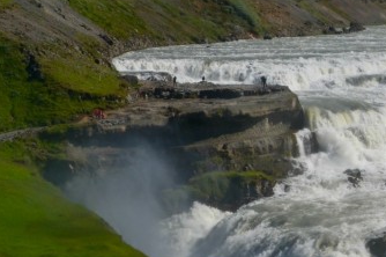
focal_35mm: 147
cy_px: 91
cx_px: 495
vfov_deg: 9.3
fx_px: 1575
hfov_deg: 13.5
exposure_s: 1/500
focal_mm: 32
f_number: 11
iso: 180
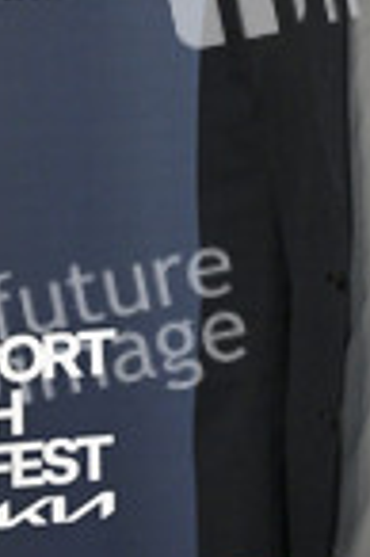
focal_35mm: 142
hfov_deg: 9.5
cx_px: 465
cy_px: 149
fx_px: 2194
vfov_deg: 14.4
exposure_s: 1/320
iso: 2500
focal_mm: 52
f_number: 6.3
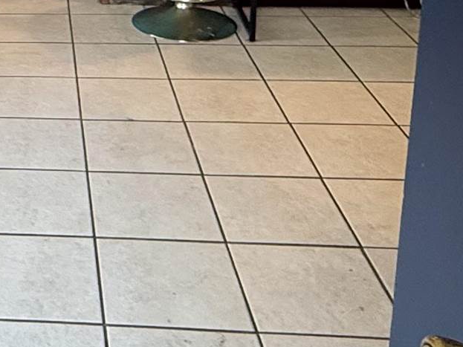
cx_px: -66
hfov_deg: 25.7
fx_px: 923
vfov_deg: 19.7
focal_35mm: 69
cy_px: -101
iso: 320
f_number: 2.2
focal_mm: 2.22
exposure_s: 1/60
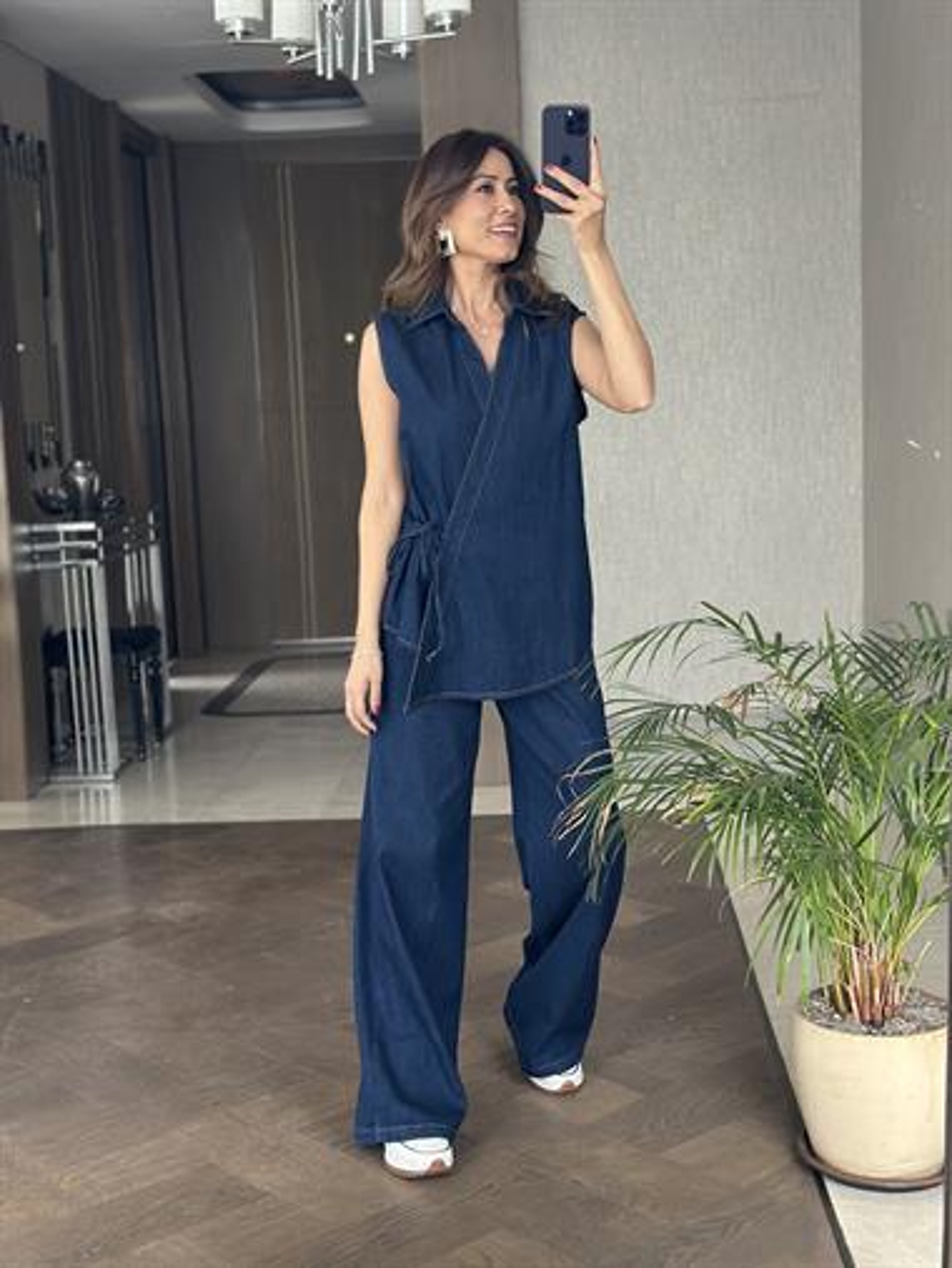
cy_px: 634
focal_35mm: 48
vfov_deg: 39.6
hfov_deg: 30.3
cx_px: 476
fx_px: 1759
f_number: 1.78
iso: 320
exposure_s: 1/50
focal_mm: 6.86
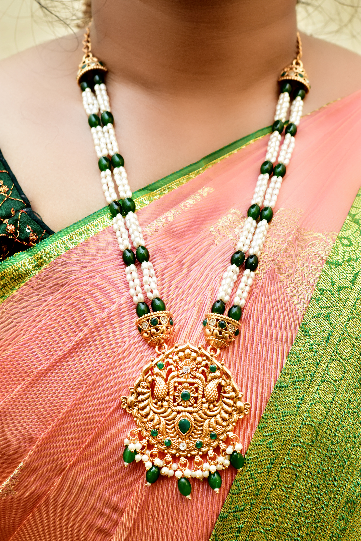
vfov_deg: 27.0
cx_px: 180
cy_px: 270
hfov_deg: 18.2
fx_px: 1128
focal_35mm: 75
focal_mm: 50
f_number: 5.6
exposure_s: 1/160
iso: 800
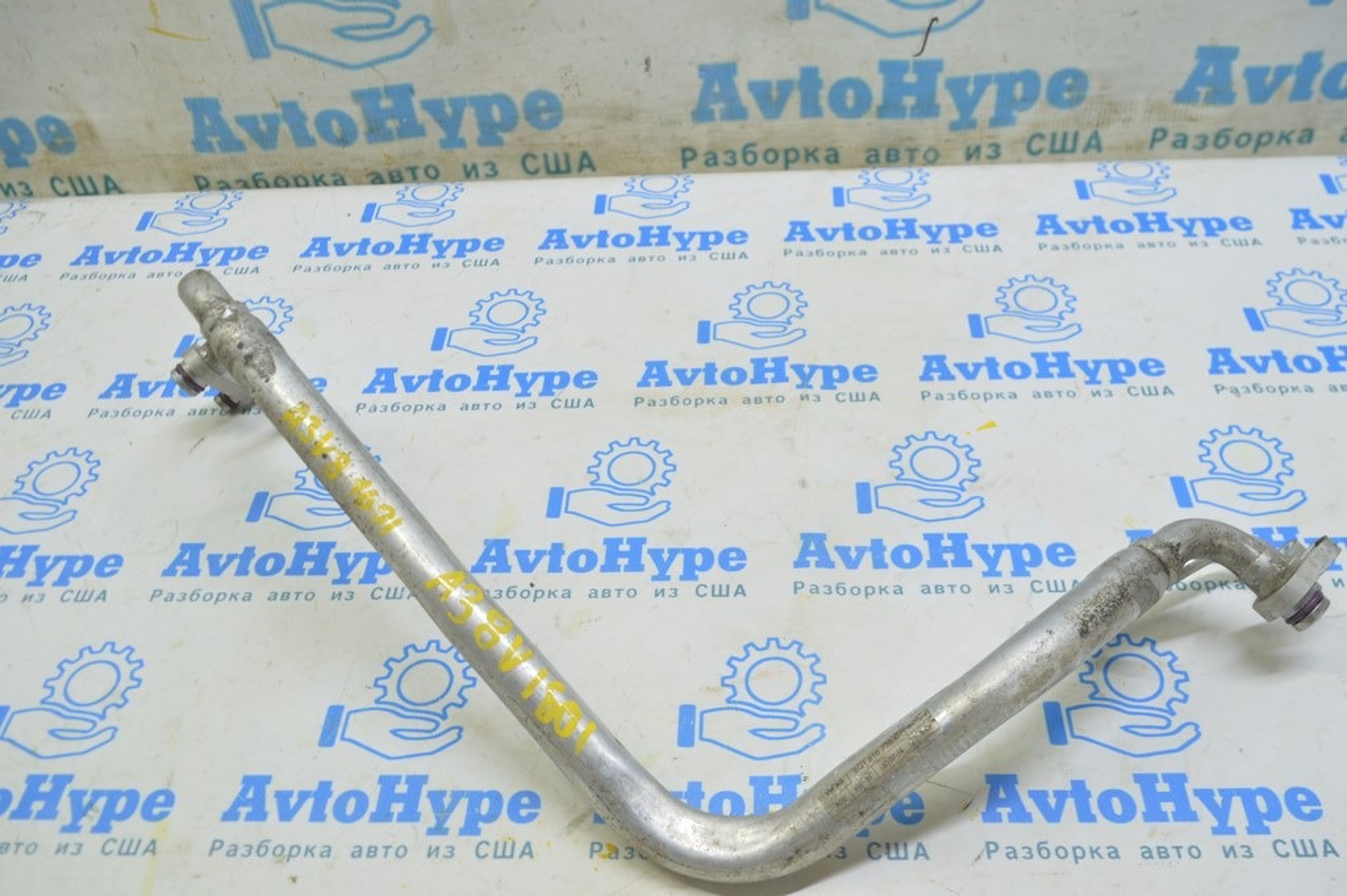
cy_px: 448
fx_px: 1234
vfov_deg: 39.9
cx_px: 674
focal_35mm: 33
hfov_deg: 57.3
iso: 400
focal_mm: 22
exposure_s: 1/20
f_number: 5.6
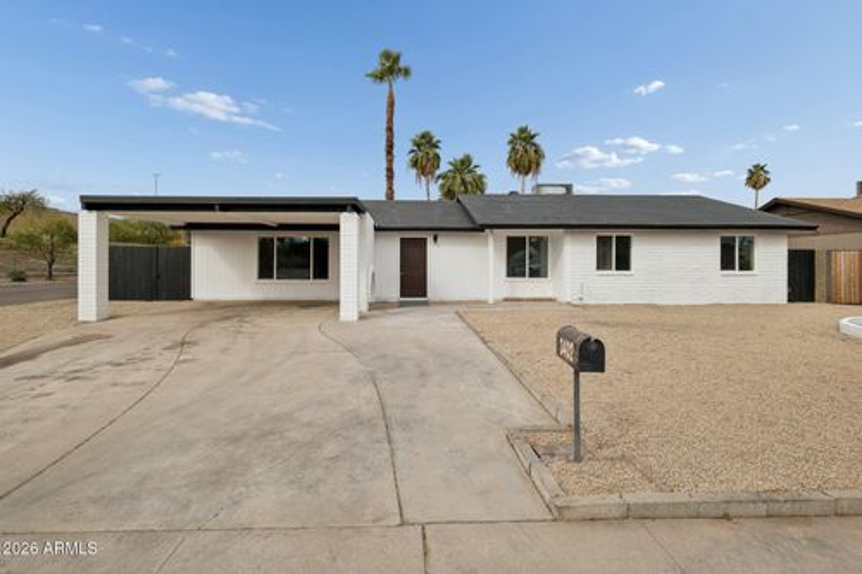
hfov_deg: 93.3
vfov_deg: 70.4
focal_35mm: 17
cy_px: 287
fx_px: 407
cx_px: 431
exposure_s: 1/800
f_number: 8
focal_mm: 17
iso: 400
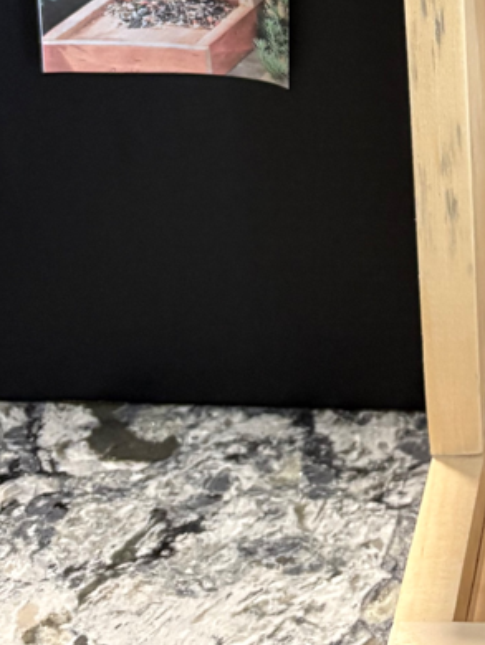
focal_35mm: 80
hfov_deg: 17.1
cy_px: -61
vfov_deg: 23.0
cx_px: 665
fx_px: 1493
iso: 500
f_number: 1.6
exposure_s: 1/60
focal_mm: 5.96
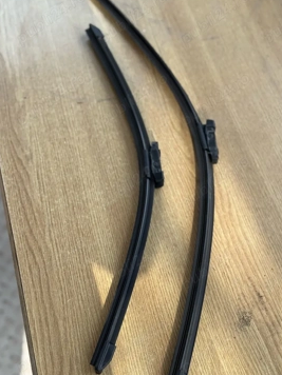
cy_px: 195
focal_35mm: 54
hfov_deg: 27.0
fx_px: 587
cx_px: 154
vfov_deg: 35.5
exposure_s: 1/383
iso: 64
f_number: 1.78
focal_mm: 6.76
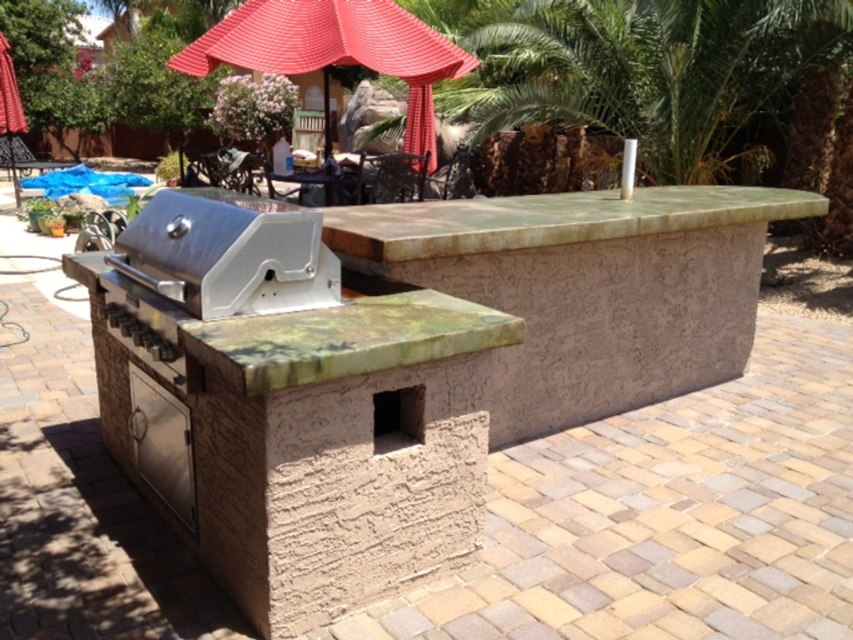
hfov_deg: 52.6
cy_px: 320
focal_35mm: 35
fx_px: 863
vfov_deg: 40.7
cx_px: 426
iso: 64
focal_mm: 4.28
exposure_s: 1/968
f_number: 2.4
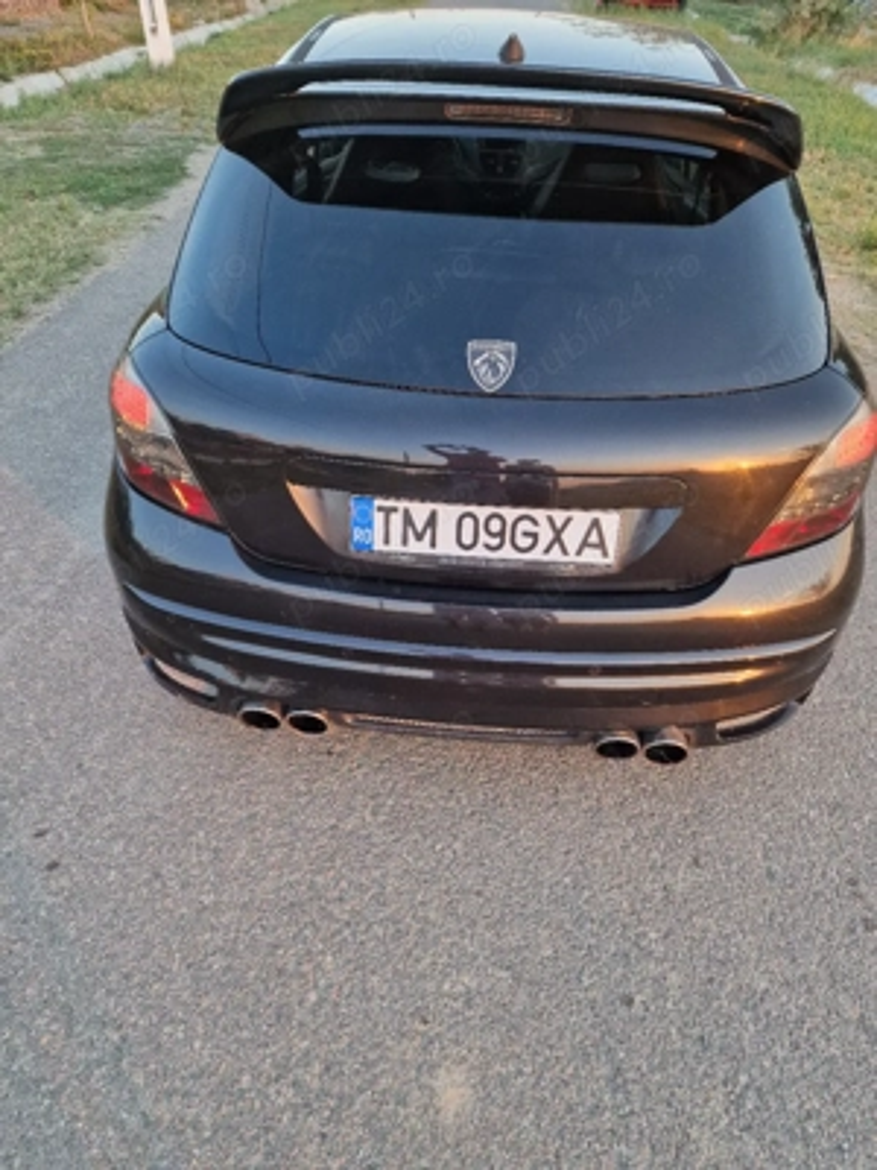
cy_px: 585
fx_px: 777
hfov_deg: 58.9
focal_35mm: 23
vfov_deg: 73.9
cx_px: 438
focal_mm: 6.4
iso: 125
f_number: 1.8
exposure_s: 1/182
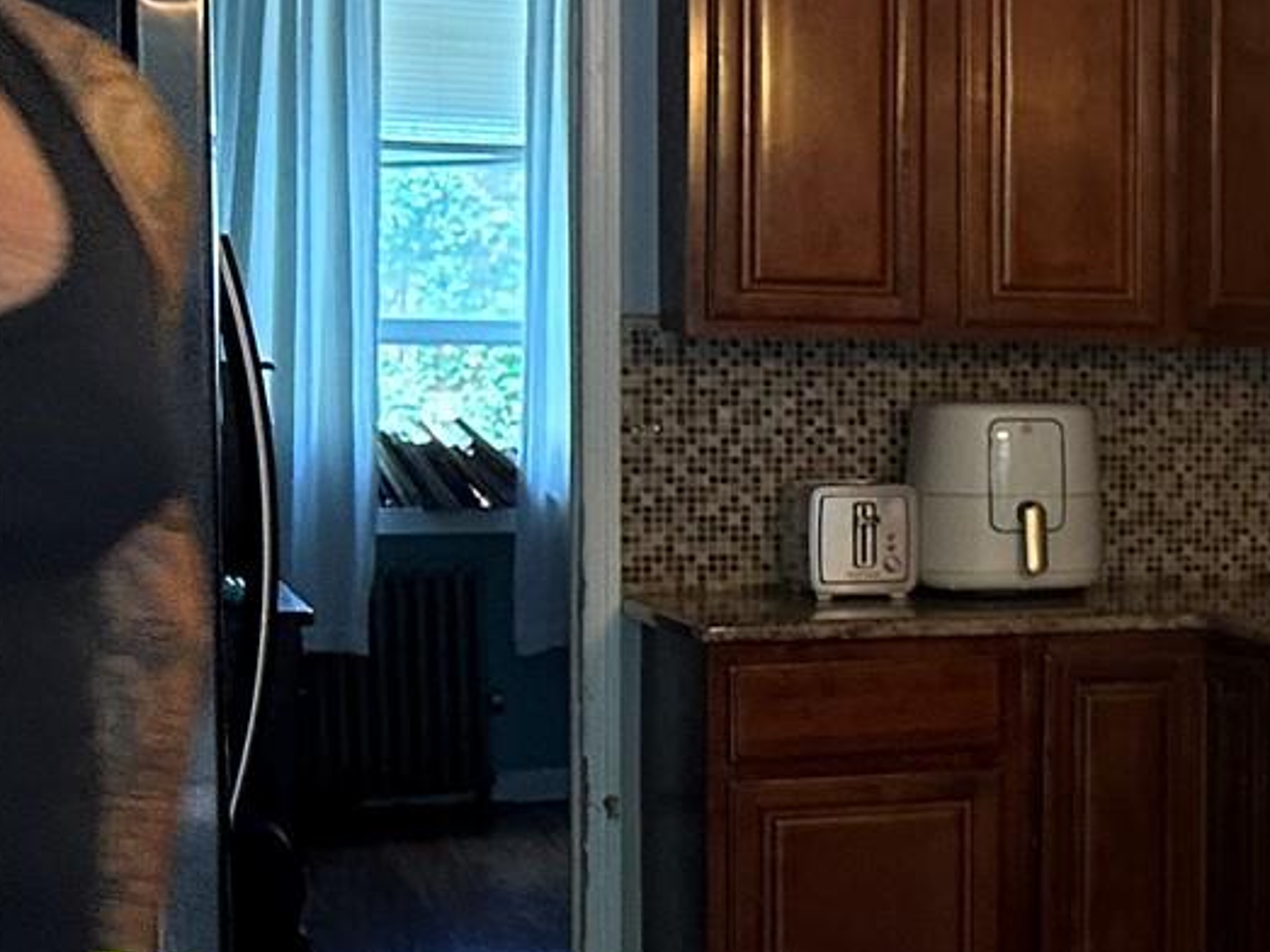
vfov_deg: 15.7
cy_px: 522
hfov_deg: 16.4
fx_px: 3448
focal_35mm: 94
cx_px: 2470
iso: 250
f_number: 1.78
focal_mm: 6.86
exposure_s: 1/60
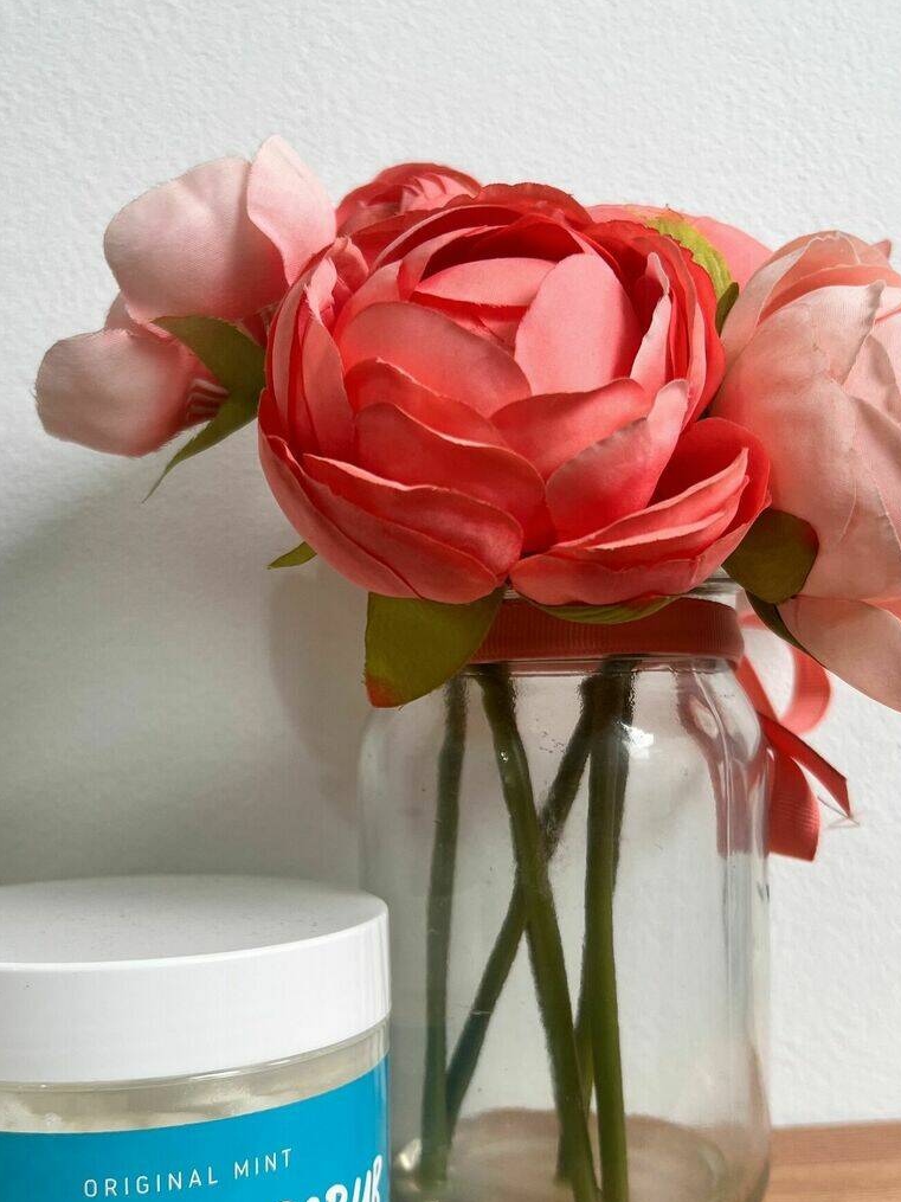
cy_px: 763
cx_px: 366
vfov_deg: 45.3
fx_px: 1423
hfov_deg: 35.0
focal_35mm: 41
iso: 40
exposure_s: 1/100
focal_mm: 5.7
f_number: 1.5
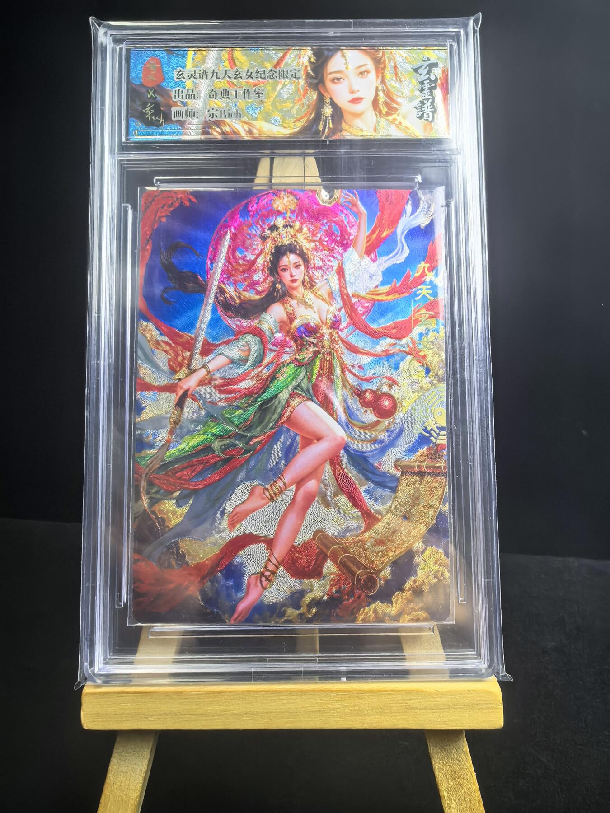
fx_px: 634
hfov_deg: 51.4
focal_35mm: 27
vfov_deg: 65.3
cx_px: 305
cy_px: 406
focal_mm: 1.95
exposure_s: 1/100
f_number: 2.2
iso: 200
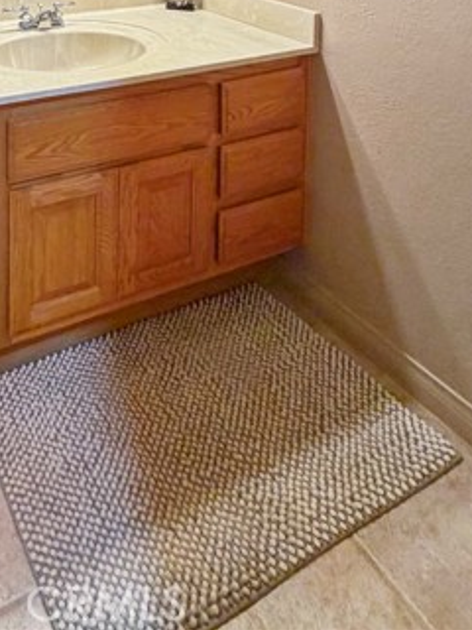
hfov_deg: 44.3
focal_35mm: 28
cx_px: 30
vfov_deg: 51.2
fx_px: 509
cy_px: 2
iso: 160
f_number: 2.2
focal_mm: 2.22
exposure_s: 1/60
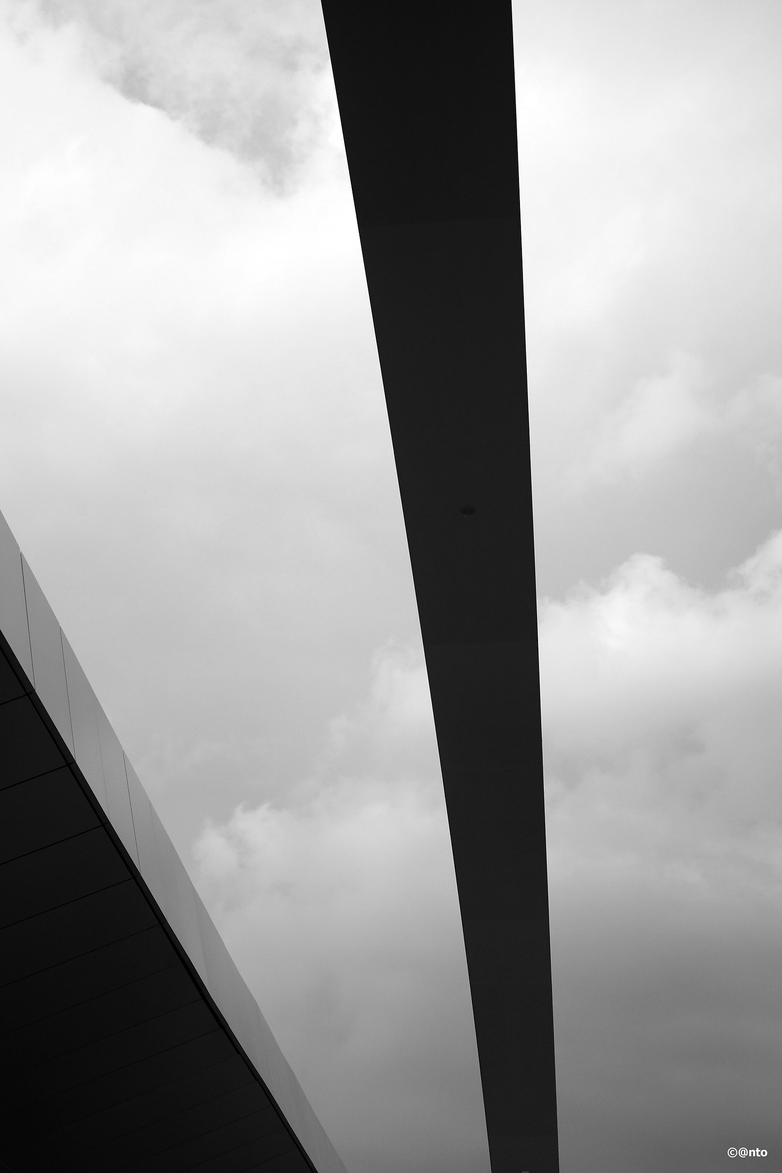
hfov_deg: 32.6
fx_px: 1336
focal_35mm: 41
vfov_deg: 47.4
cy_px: 586
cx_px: 391
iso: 200
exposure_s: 1/150
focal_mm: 27
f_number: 4.5
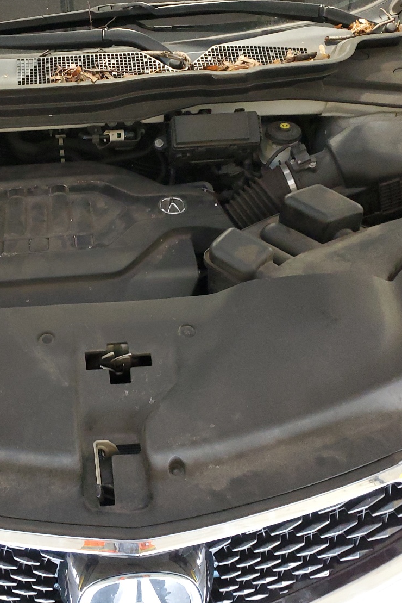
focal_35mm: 39
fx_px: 653
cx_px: 101
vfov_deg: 49.5
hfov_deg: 33.5
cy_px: 289
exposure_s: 1/30
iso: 286
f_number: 1.5
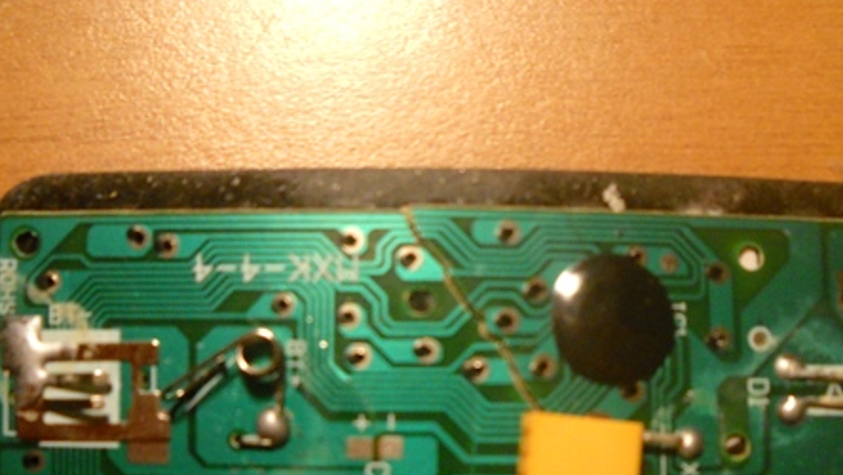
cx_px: 434
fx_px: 1319
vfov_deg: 20.3
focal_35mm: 59
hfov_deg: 35.4
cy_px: 336
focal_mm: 6.72
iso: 518
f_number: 3.1
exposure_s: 1/125
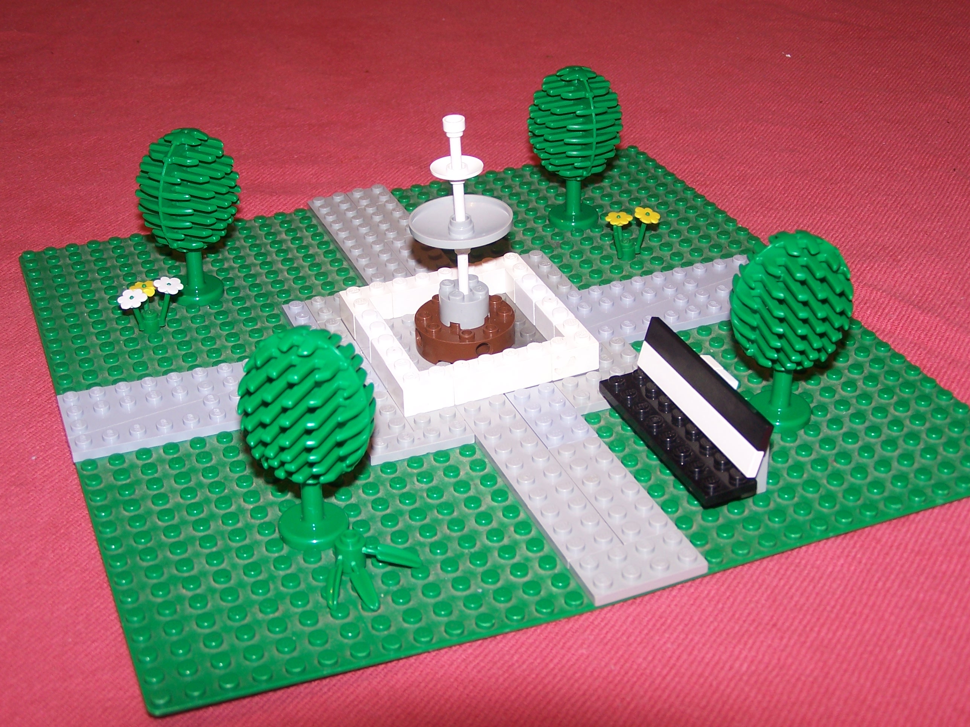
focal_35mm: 51
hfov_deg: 37.5
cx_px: 485
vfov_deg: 28.6
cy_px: 364
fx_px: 1429
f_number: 3
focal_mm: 8.5
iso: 80
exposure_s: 1/60
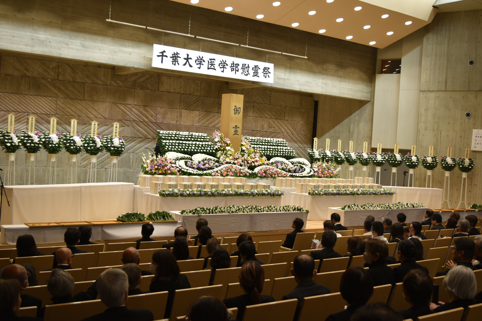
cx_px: 241
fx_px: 562
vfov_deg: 31.9
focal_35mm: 42
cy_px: 160
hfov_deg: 46.4
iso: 400
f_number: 5
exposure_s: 1/100
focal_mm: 28
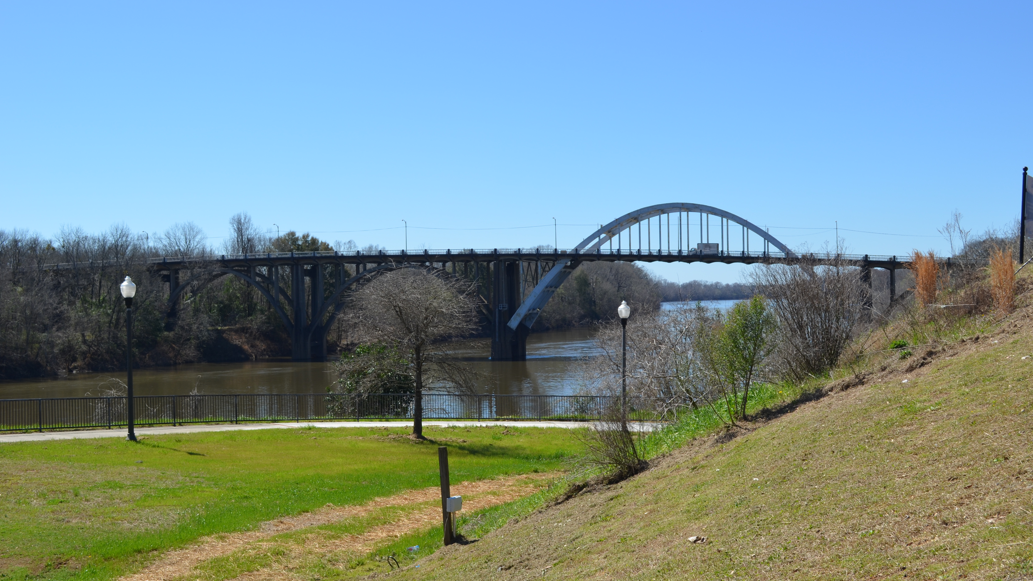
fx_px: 1205
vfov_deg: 27.1
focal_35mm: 44
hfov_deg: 46.4
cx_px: 517
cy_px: 312
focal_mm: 28
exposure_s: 1/250
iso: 100
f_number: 8
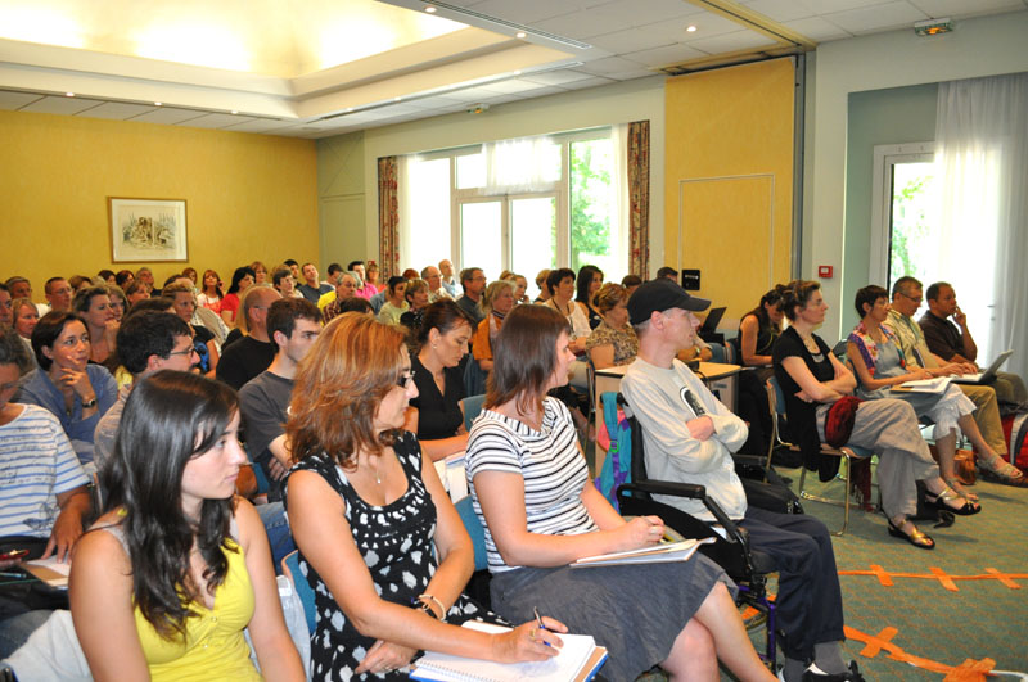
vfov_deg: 47.8
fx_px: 770
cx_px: 514
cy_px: 341
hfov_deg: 67.5
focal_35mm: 27
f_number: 3.5
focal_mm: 18
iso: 800
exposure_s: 1/60
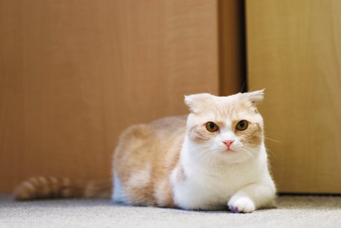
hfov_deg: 24.2
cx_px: 170
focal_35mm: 84
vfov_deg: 16.3
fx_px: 796
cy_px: 114
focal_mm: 56
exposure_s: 1/250
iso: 320
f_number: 1.2
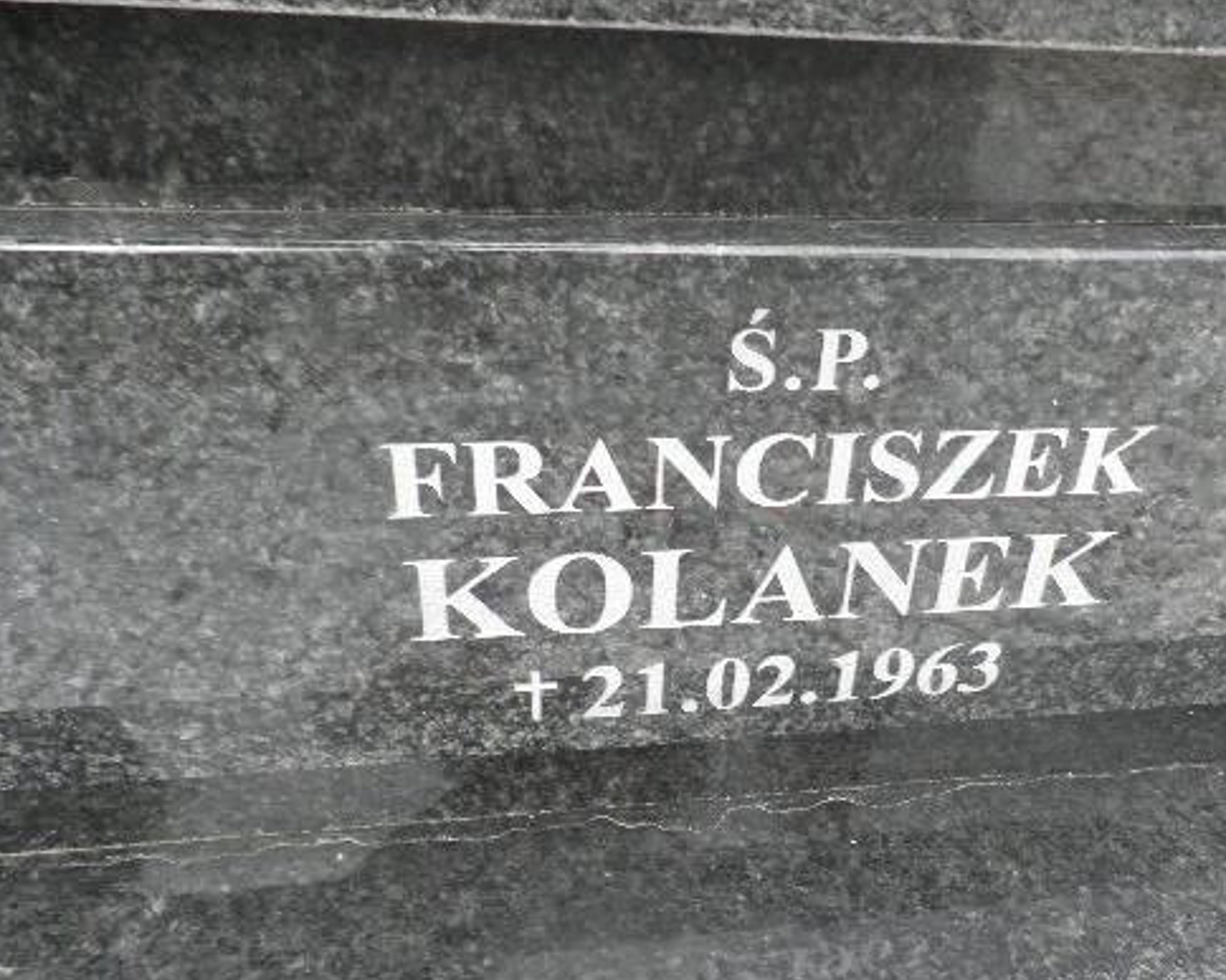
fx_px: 1125
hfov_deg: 56.7
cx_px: 747
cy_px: 506
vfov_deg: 47.1
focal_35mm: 31
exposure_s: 1/50
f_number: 3.3
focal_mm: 4.3
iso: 64
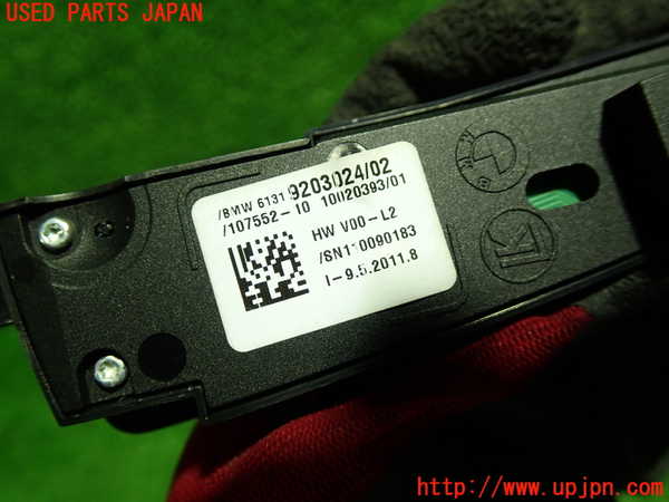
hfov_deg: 60.0
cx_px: 334
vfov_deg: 46.8
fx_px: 580
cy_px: 251
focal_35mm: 30
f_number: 2.3
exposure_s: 1/30
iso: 200
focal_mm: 5.4
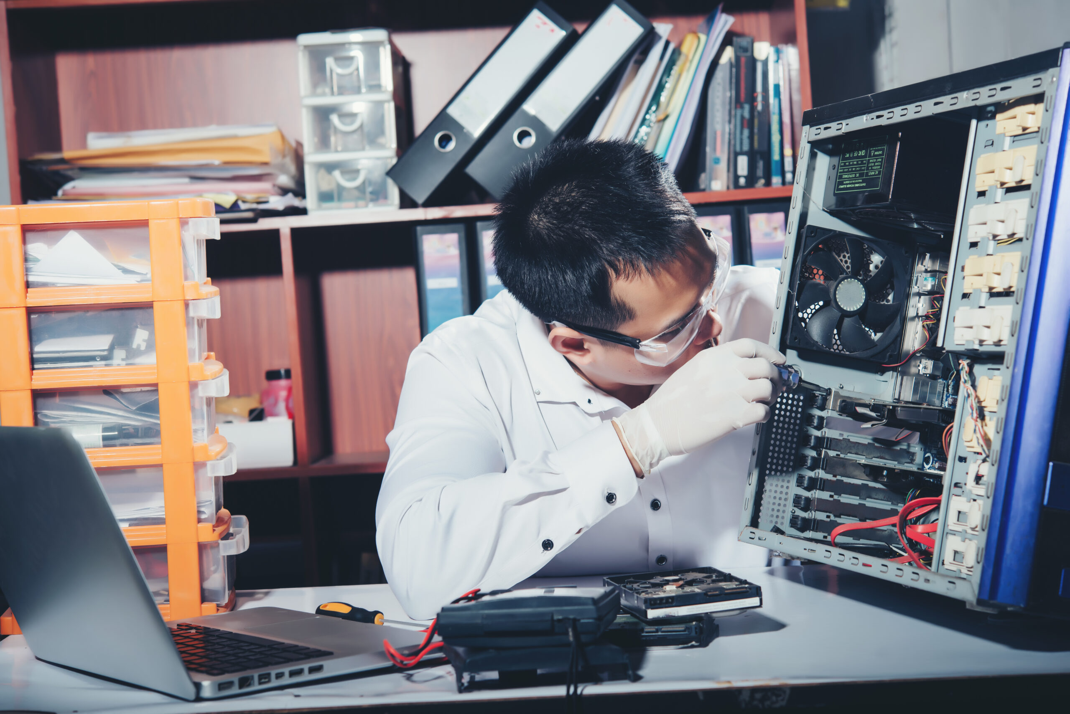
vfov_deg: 22.6
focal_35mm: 60
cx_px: 535
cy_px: 357
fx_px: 1784
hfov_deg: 33.4
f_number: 6.3
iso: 100
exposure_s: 1/250
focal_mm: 60
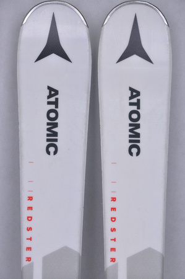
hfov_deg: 8.7
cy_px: 140
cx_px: 92
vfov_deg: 13.1
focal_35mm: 158
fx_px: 1217
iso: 3200
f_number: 9.5
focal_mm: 105
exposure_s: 1/125
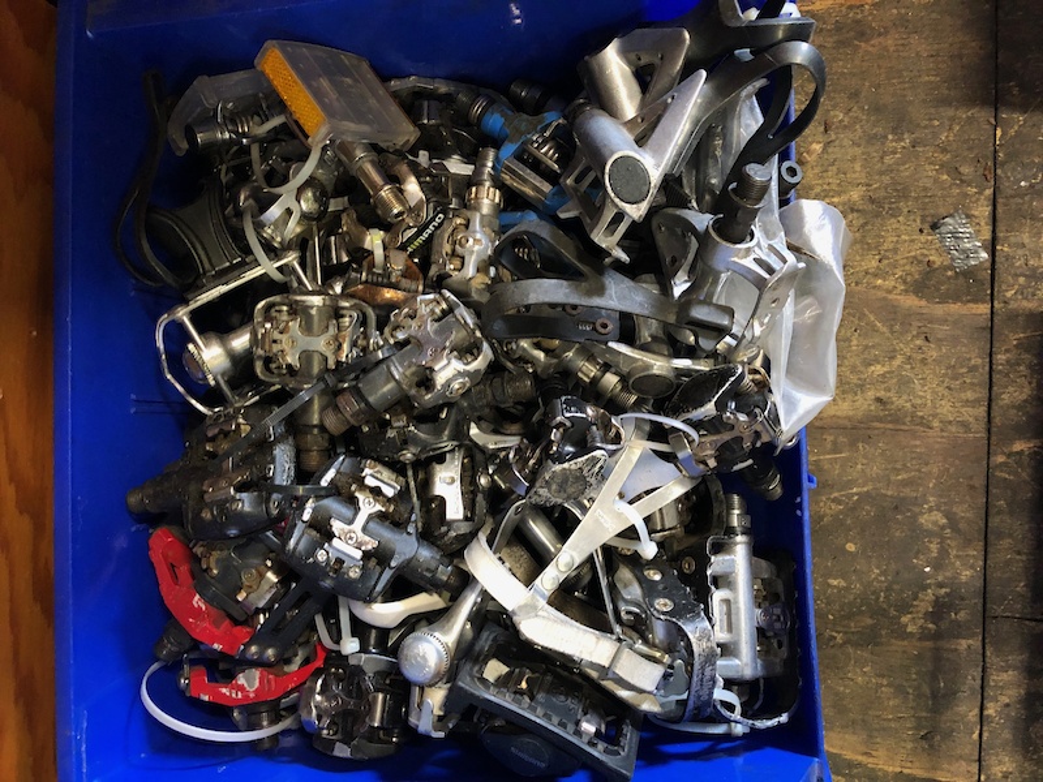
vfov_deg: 49.7
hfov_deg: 63.4
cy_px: 391
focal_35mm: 28
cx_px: 522
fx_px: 844
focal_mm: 3.99
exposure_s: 1/15
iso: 100
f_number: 1.8
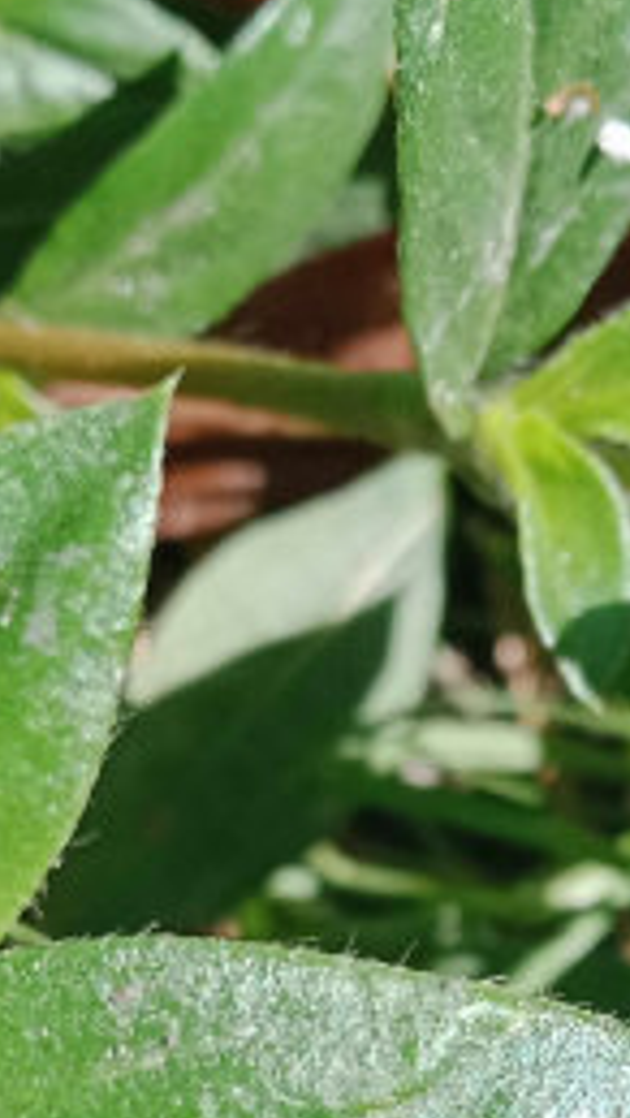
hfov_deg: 16.8
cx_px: 382
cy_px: 976
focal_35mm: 72
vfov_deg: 28.4
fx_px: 2135
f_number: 2.2
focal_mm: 3.37
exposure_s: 1/775
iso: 117
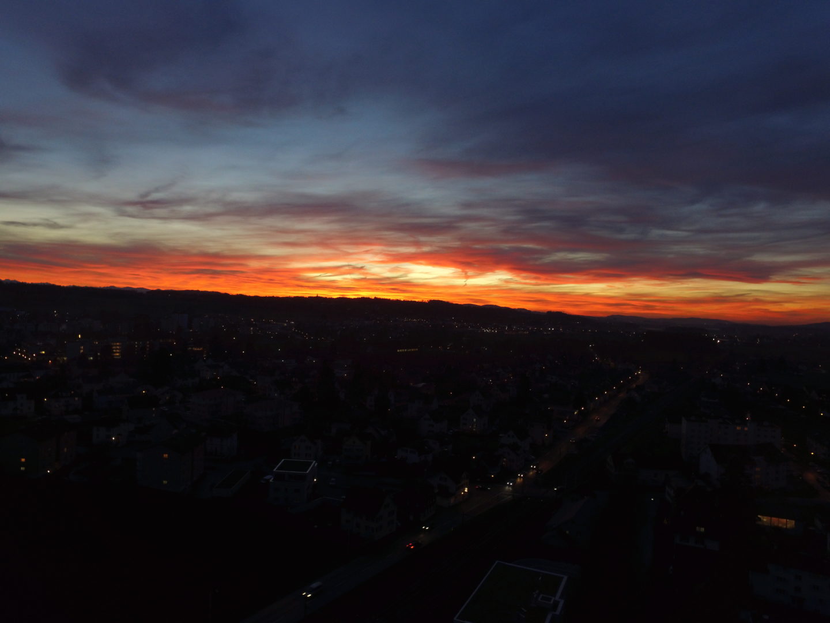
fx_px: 480
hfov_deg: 81.7
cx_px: 415
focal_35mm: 20
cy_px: 312
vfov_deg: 66.0
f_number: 2.8
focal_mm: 3.61
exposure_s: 1/20
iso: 100
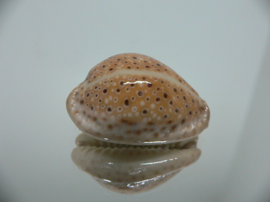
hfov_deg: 52.6
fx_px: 273
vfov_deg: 40.7
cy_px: 101
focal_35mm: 35
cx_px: 135
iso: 200
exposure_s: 1/50
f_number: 2.8
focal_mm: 4.6
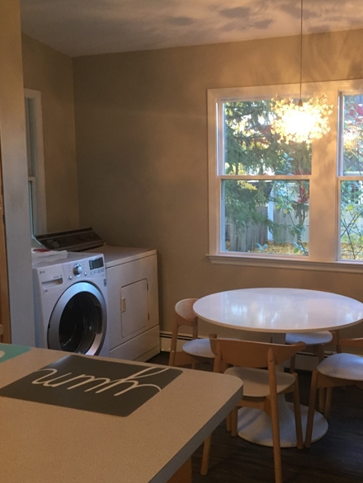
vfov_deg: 49.0
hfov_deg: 37.5
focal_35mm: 38
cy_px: 236
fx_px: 531
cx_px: 231
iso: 100
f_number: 2.2
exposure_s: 1/30
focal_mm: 4.15
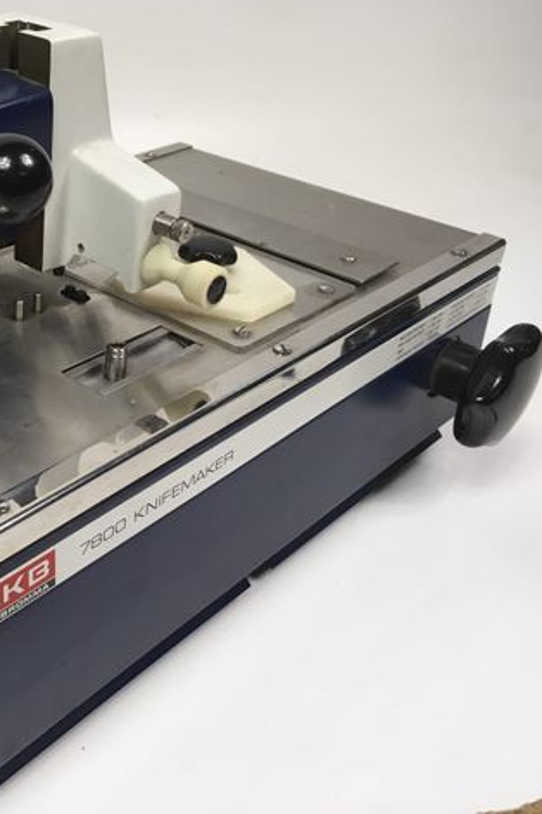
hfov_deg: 31.0
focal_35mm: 41
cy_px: 401
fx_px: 926
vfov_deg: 47.4
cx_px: 43
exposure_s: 1/33
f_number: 2.2
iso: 25
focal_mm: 4.15
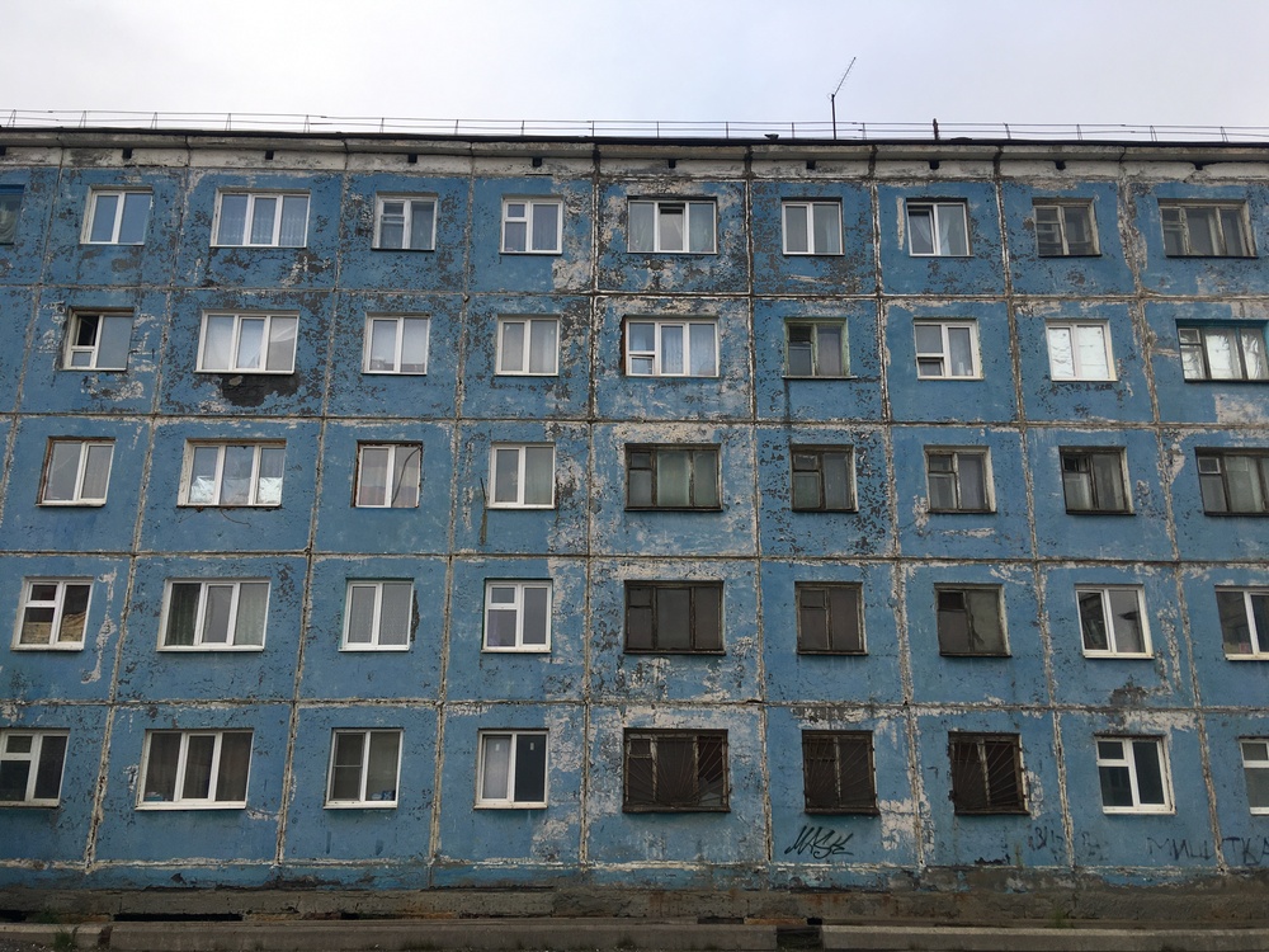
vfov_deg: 48.2
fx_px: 1063
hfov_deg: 61.7
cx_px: 634
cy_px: 476
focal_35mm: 29
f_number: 2.2
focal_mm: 4.15
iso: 25
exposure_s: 1/382
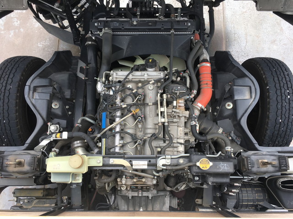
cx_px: 146
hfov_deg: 61.7
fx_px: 245
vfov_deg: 48.2
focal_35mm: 29
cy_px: 110
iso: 25
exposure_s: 1/300
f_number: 2.2
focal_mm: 4.15
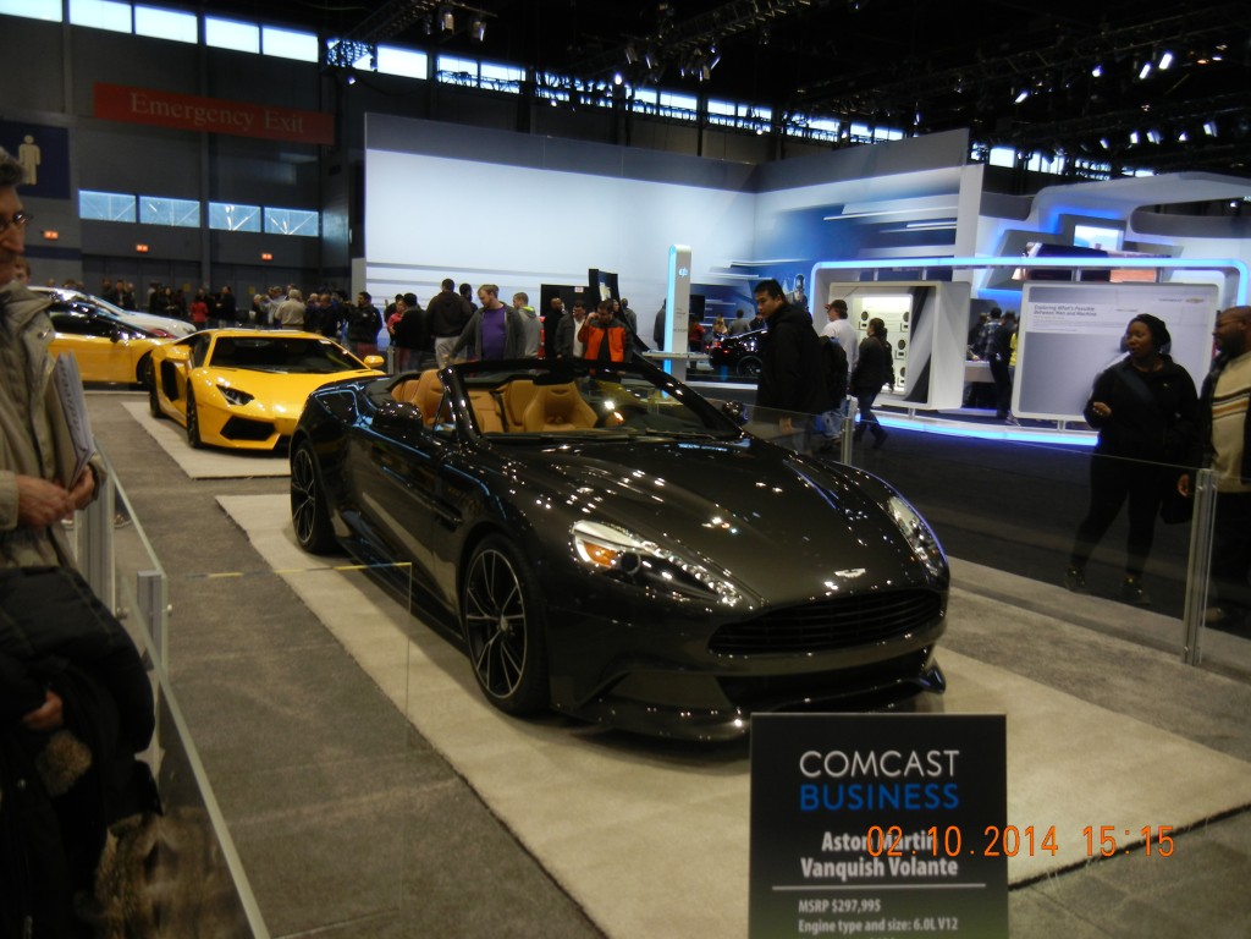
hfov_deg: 60.0
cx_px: 626
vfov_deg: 46.8
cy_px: 470
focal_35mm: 30
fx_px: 1084
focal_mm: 5.4
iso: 178
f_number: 3.5
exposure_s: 1/57.1
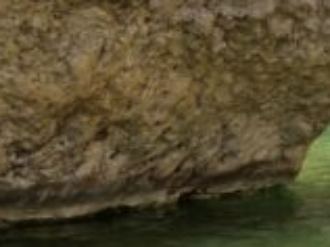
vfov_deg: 12.7
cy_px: -84
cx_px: 574
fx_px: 1066
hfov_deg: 15.4
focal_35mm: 112
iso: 50
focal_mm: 5.4
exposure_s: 1/1168
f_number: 1.8
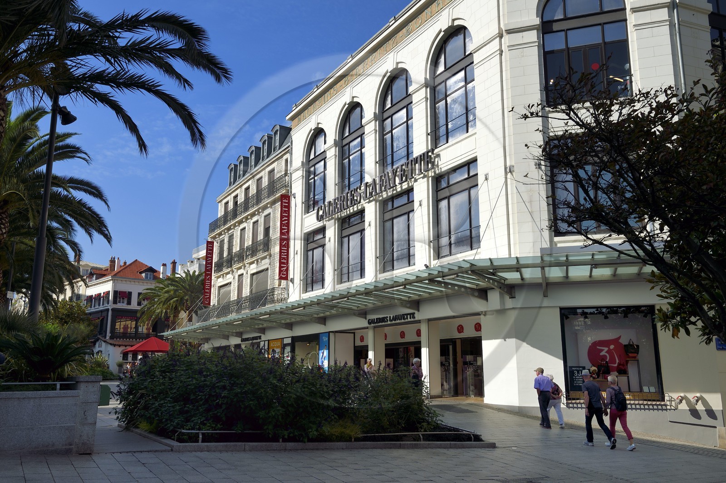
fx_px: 645
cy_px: 242
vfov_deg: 41.0
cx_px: 363
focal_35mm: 32
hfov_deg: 58.8
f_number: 16
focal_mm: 32
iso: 200
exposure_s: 1/250
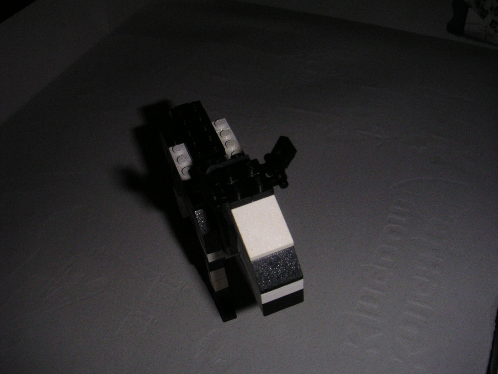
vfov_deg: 37.7
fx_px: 547
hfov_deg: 49.0
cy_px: 187
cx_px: 249
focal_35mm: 38
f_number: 6.7
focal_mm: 6
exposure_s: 1/45
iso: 160
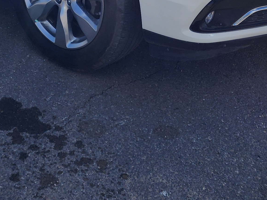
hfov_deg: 24.2
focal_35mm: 80
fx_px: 617
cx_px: 77
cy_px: -102
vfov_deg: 16.7
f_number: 1.8
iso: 12
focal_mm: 6.4
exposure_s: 1/1538
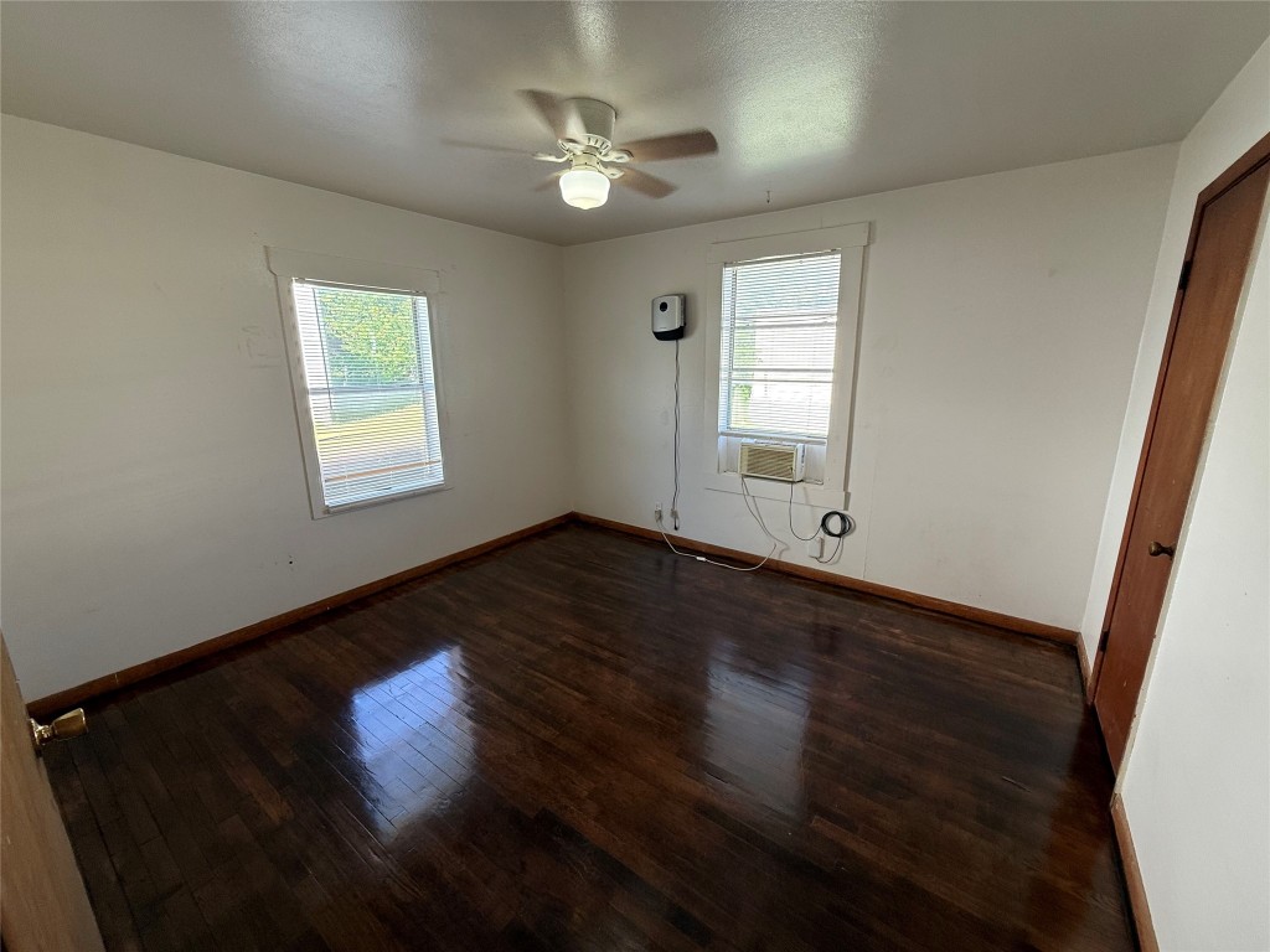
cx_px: 635
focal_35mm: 14
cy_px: 476
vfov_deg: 85.7
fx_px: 514
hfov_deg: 102.1
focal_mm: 2.22
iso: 100
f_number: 2.2
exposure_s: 1/99
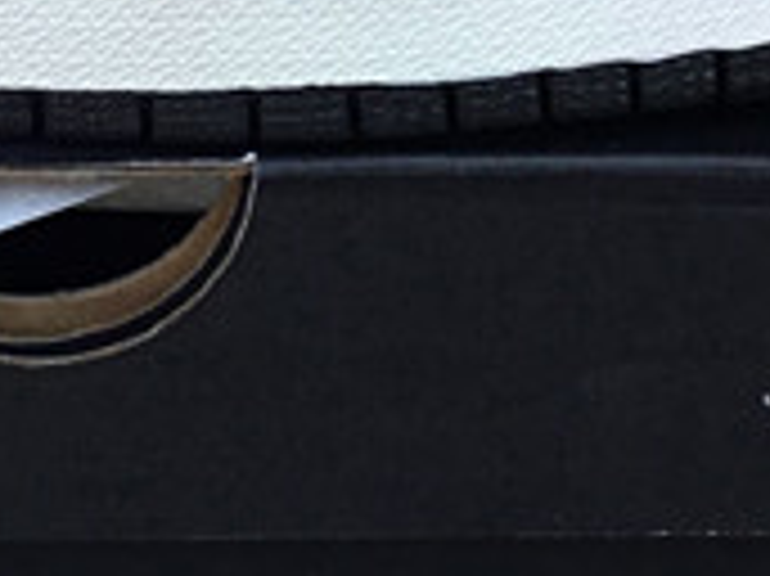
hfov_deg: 12.0
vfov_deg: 9.0
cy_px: -61
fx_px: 3623
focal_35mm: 163
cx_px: 23
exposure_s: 1/509
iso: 25
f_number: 2.4
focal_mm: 3.3
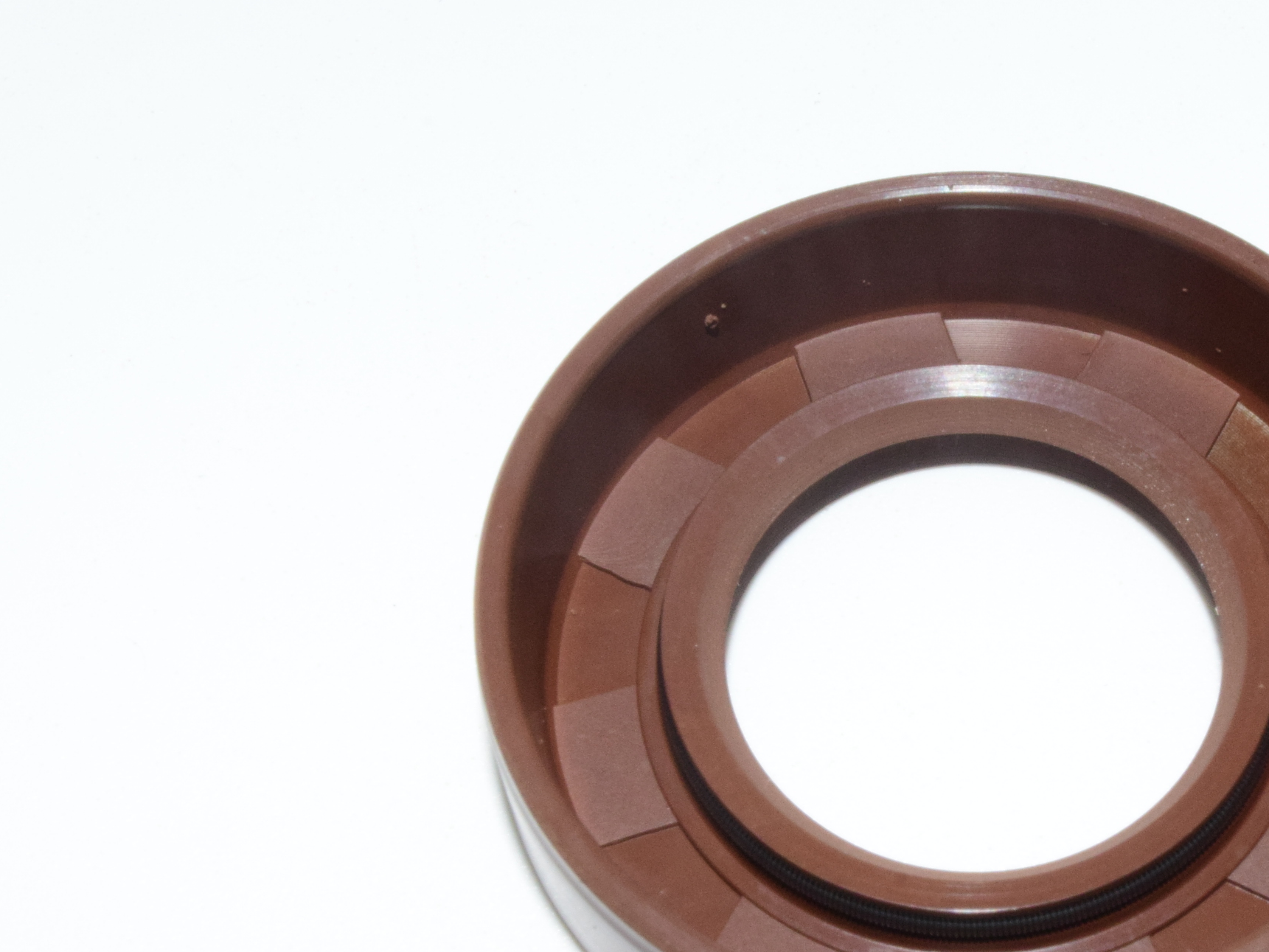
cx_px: 970
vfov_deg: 16.8
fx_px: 3220
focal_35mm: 88
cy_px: 667
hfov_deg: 22.1
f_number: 29
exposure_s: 1/60
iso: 1600
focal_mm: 35
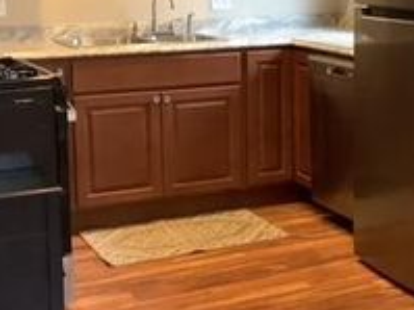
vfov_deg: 18.7
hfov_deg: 24.7
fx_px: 932
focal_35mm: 78
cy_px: 72
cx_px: 316
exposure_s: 1/60
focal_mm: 3.3
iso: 250
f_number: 2.4
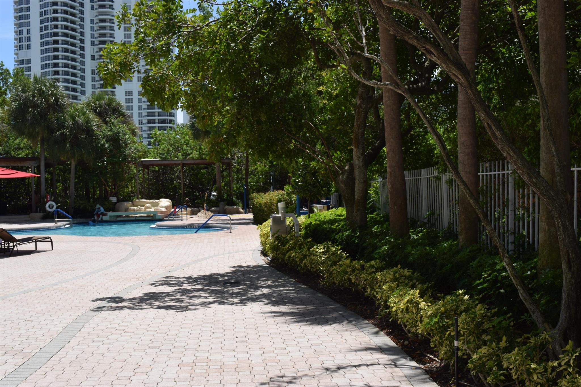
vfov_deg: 33.0
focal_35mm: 40
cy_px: 194
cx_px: 290
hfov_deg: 47.9
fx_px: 654
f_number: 11
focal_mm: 27
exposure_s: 1/200
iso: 100
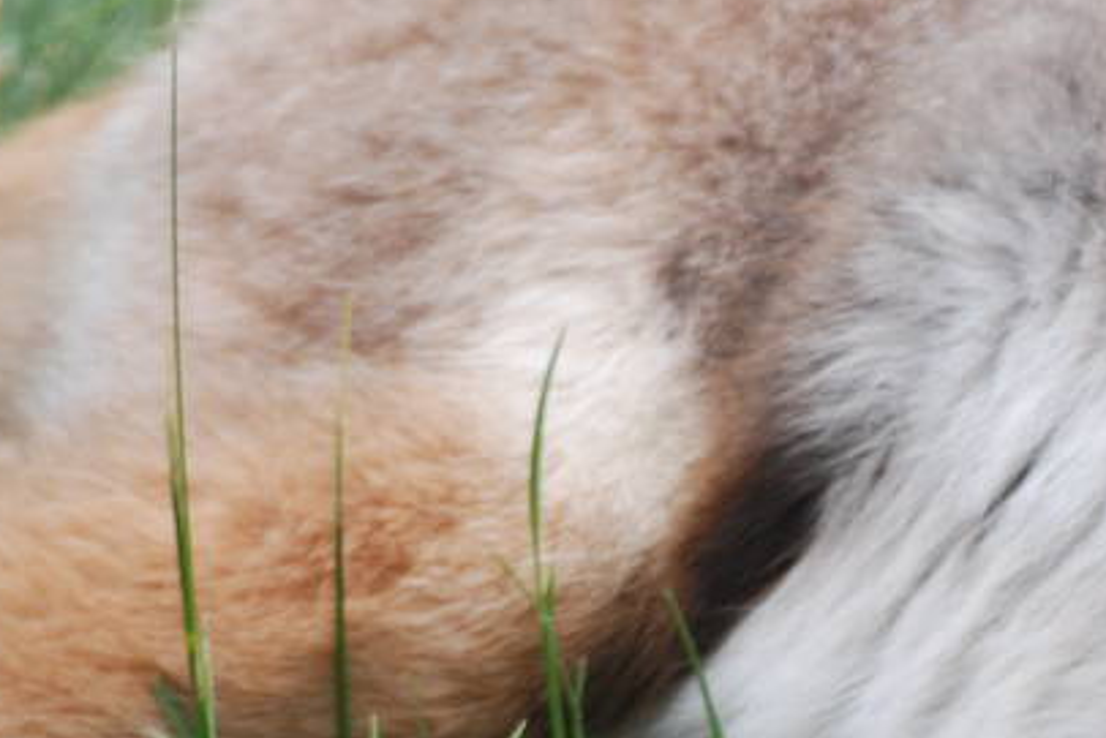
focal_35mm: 1302
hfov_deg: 1.6
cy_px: 587
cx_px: 1136
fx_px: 40012
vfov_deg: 1.1
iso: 320
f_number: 5.3
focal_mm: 220
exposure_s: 1/500
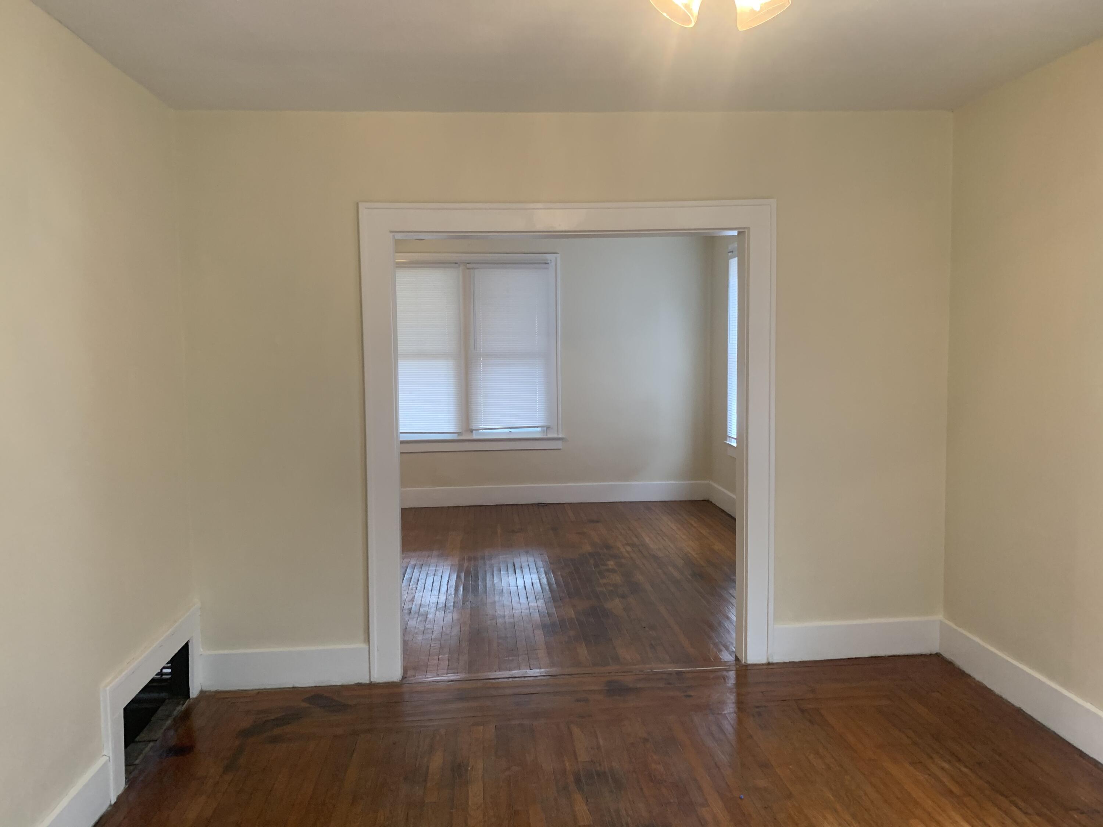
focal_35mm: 26
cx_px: 552
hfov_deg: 67.3
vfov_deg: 53.1
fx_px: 828
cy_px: 414
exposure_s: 1/60
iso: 200
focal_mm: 4.25
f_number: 1.8
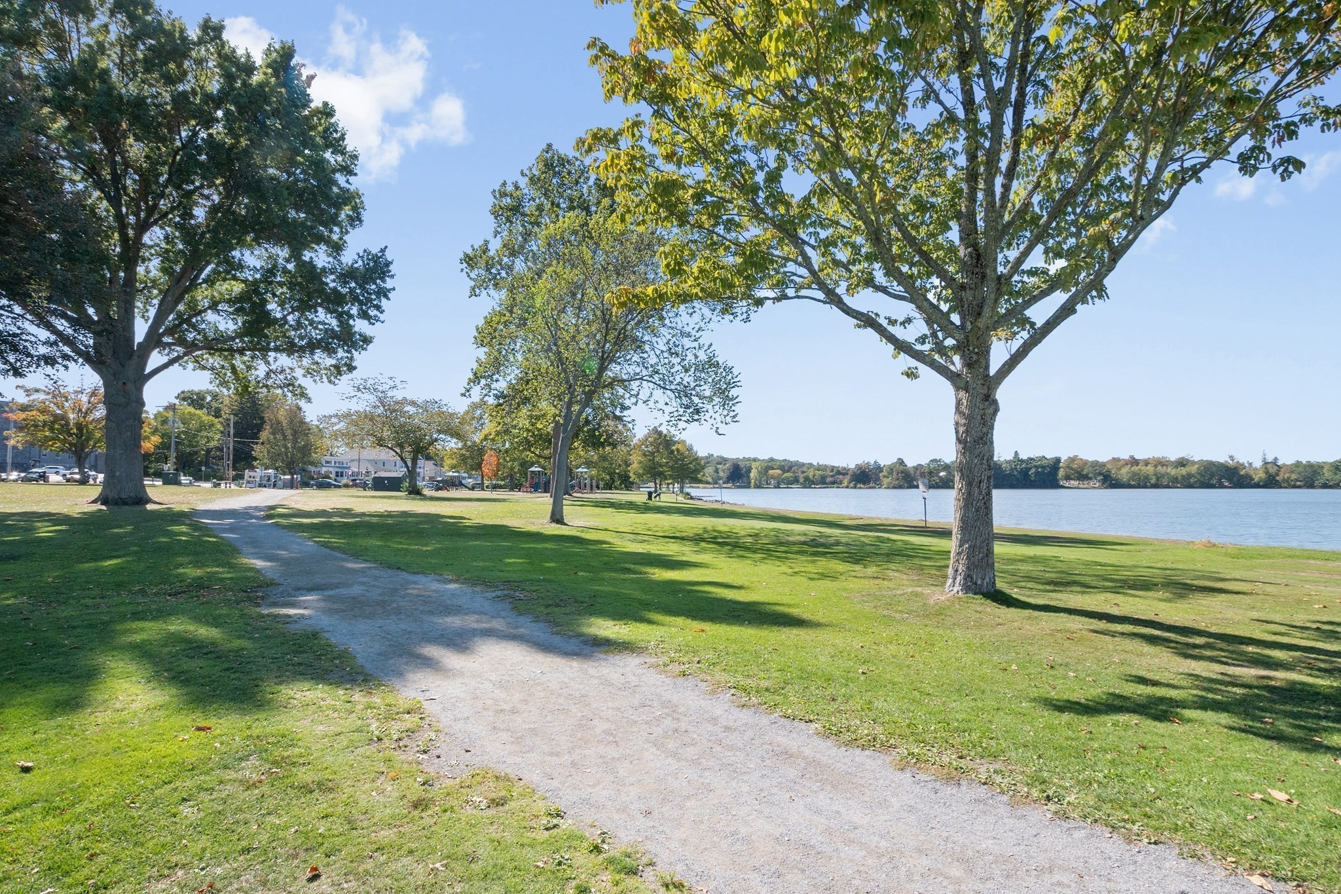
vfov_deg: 77.3
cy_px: 447
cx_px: 670
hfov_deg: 100.4
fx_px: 559
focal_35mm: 15
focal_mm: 10
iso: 250
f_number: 11
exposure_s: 1/250
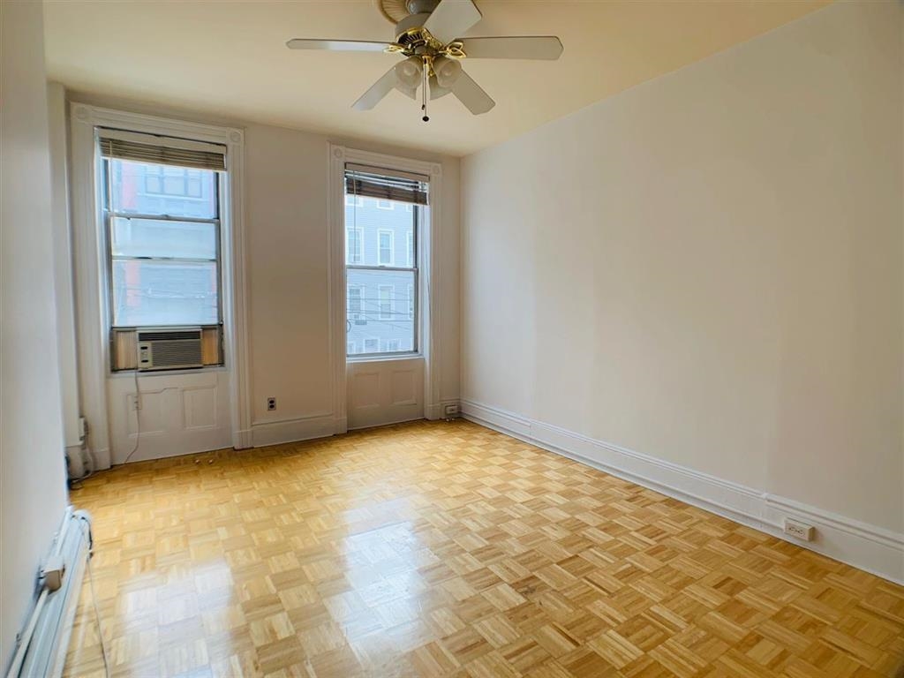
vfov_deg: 53.1
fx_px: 679
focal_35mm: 26
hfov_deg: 67.3
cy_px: 339
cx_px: 452
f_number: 1.8
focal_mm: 4.25
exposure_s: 1/121
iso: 32
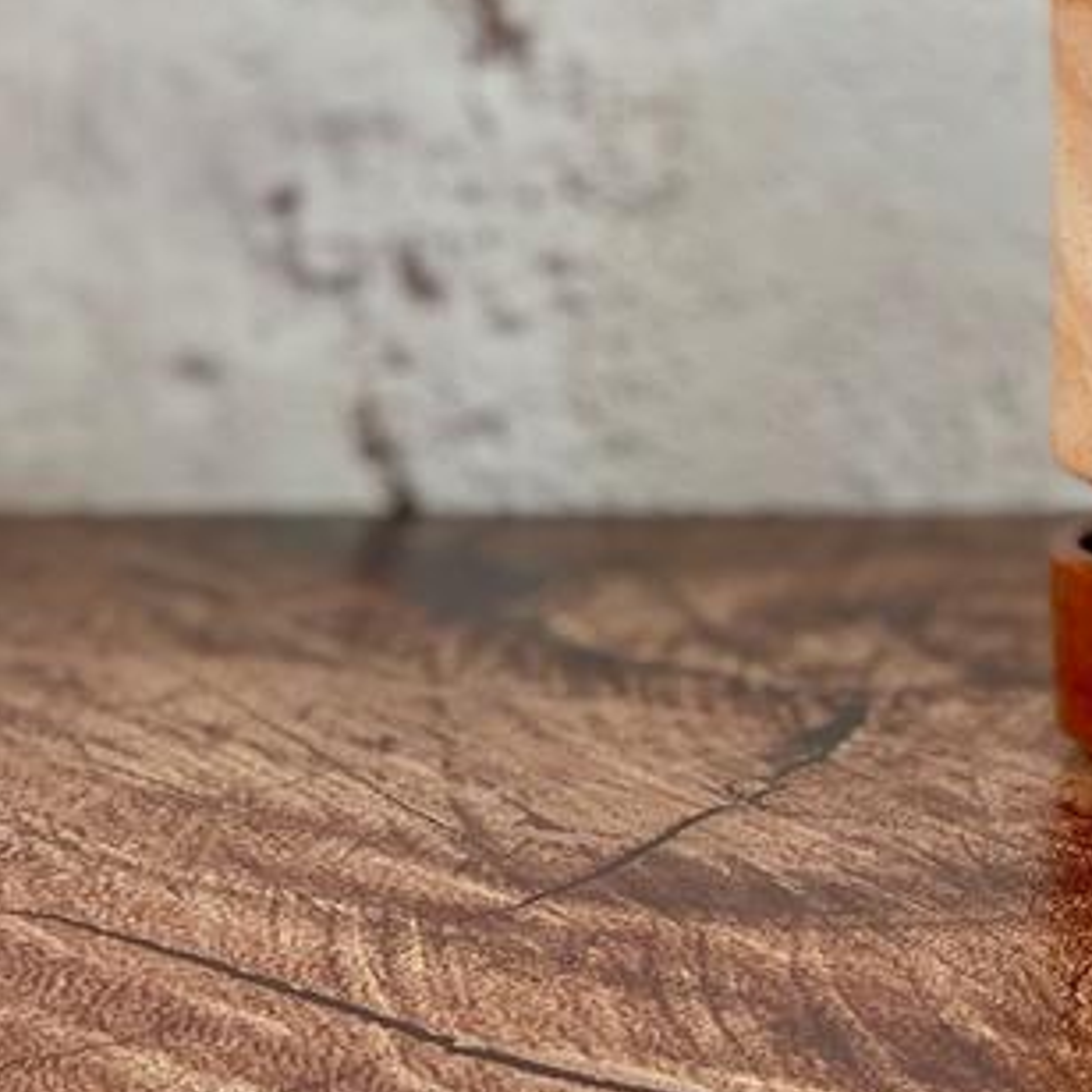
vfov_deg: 11.2
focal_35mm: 153
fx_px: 5461
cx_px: 1333
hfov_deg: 11.2
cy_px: -301
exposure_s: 1/100
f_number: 2
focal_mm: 6
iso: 32
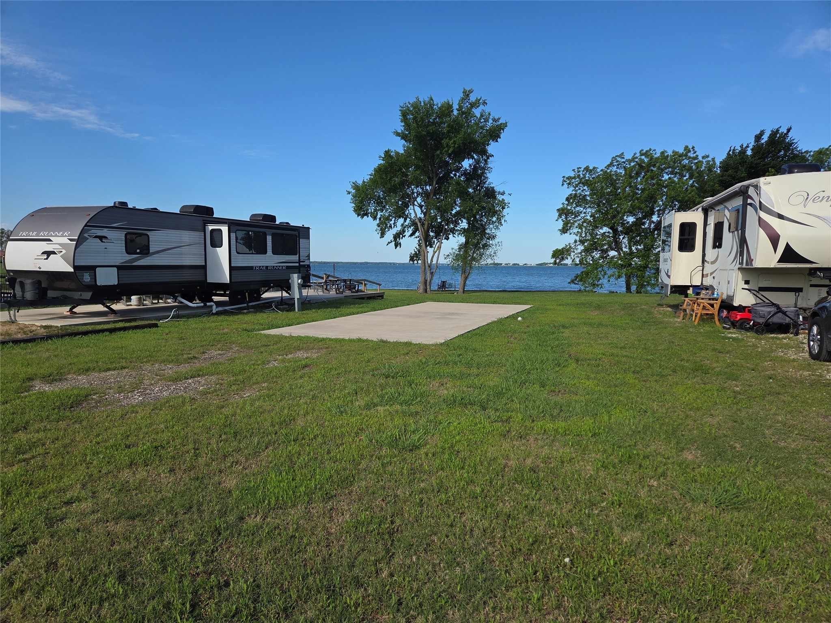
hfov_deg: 73.9
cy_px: 312
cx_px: 416
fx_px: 552
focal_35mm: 23
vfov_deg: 58.9
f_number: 1.8
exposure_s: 1/5261
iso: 80
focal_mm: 5.4
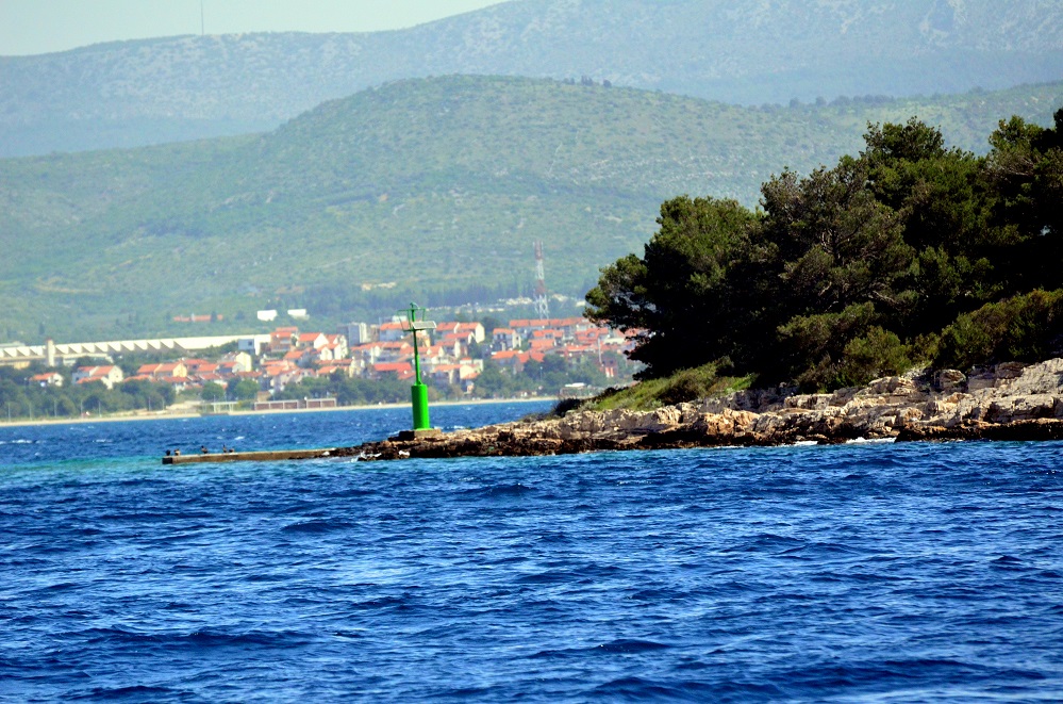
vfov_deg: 4.0
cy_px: 352
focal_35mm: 345
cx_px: 532
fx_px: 10163
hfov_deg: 6.0
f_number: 5.3
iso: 2000
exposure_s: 1/8000
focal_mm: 230
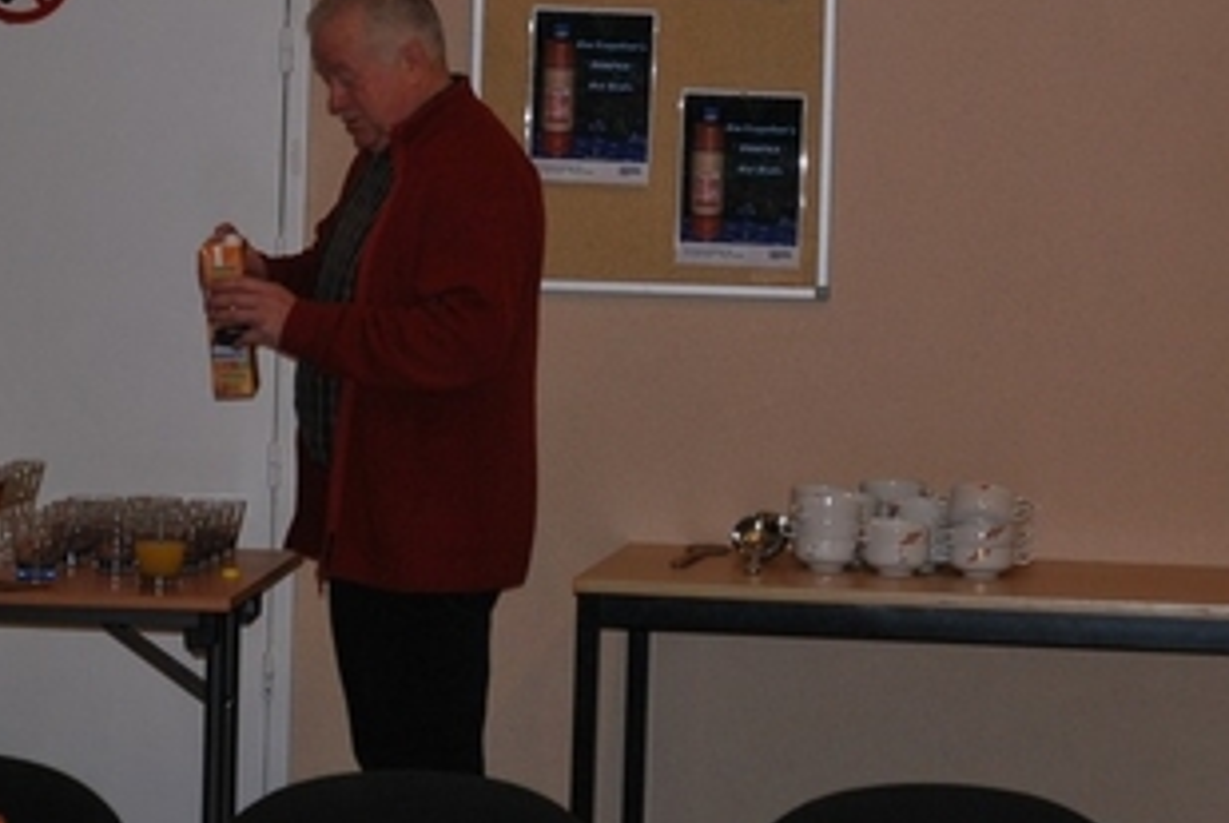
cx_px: 644
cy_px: 169
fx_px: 5469
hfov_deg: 12.8
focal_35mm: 160
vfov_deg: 8.6
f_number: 5.6
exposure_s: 1/60
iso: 360
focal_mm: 55
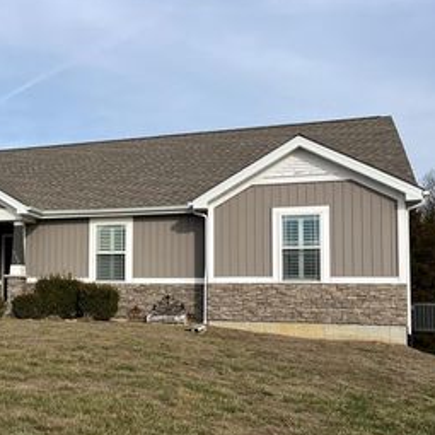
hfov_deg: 35.3
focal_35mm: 45
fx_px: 640
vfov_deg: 37.4
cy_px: 255
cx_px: 39
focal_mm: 5.1
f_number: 1.6
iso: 50
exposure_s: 1/3311
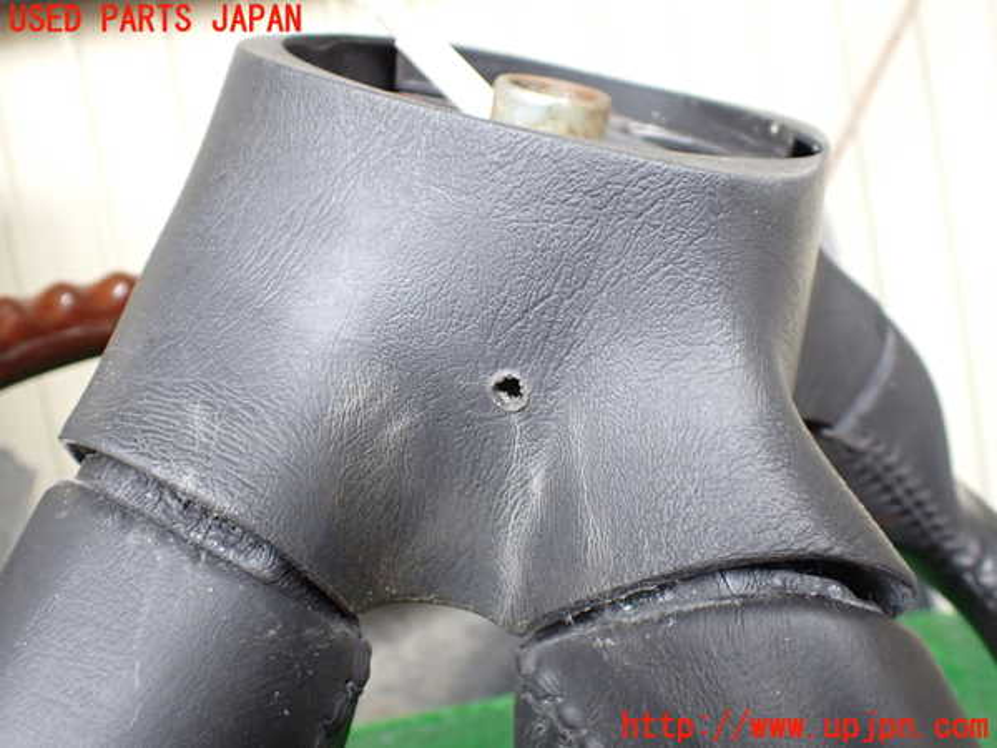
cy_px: 374
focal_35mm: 30
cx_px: 498
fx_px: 864
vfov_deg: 46.8
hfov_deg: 60.0
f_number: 2.3
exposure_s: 1/125
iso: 320
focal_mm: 5.4
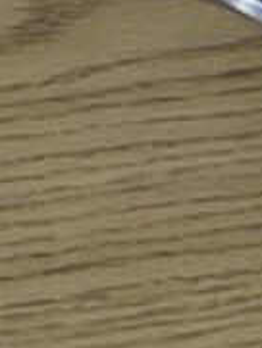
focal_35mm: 117
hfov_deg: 11.8
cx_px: 462
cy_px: -312
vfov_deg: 14.4
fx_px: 1179
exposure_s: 1/40
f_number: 1.8
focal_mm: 4.25
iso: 500
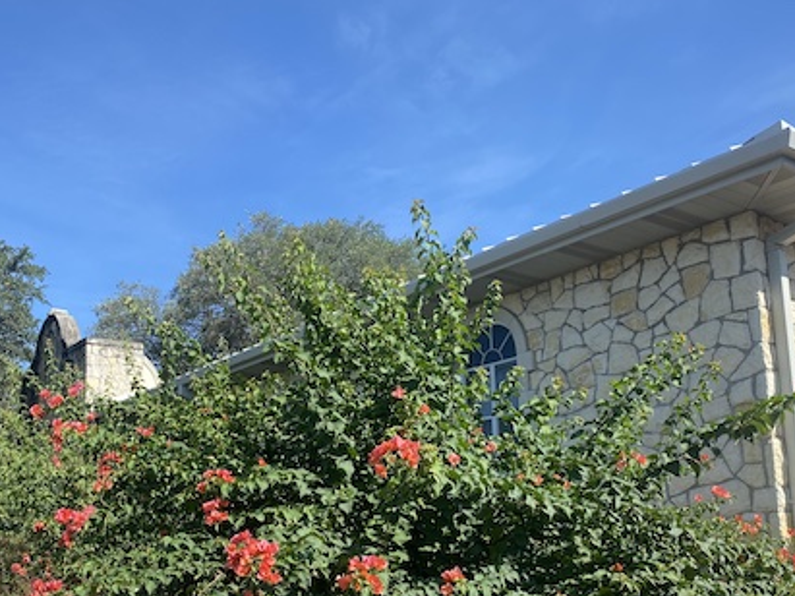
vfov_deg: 37.1
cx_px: 329
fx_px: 872
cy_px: 418
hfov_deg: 48.8
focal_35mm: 38
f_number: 1.8
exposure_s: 1/1447
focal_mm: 4.25
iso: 32
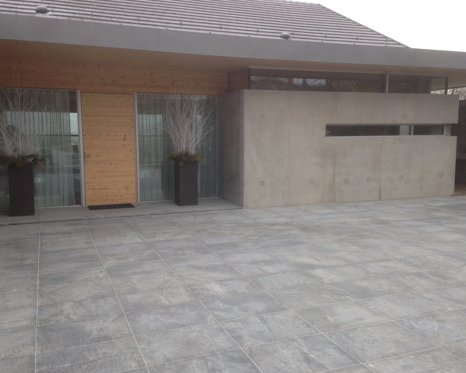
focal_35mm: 35
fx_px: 483
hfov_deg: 51.5
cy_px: 189
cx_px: 235
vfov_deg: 42.2
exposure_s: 1/267
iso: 50
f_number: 2.4
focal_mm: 4.12
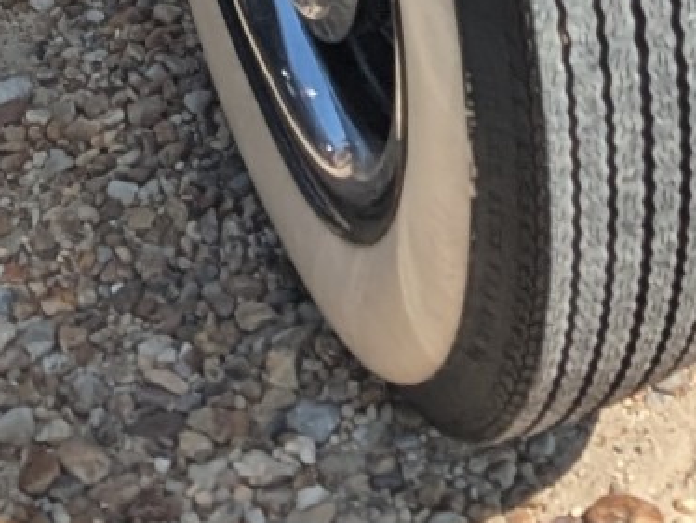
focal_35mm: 167
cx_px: 1038
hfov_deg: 11.4
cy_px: -1148
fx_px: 3360
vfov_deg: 7.6
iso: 19
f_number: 1.68
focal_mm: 6.9
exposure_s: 1/1018
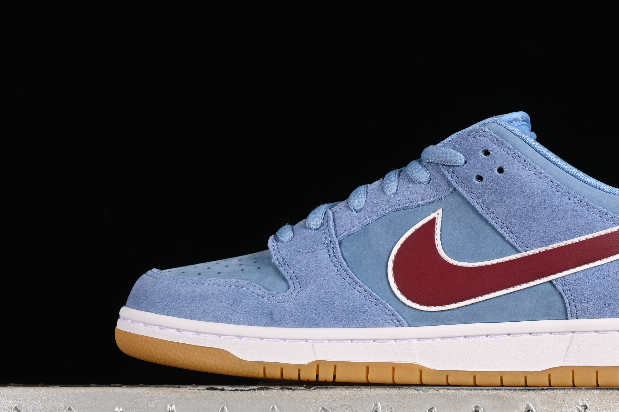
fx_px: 1874
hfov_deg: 18.7
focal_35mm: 109
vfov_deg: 12.6
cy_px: 203
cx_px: 435
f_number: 8
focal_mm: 50
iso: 160
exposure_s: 1/80
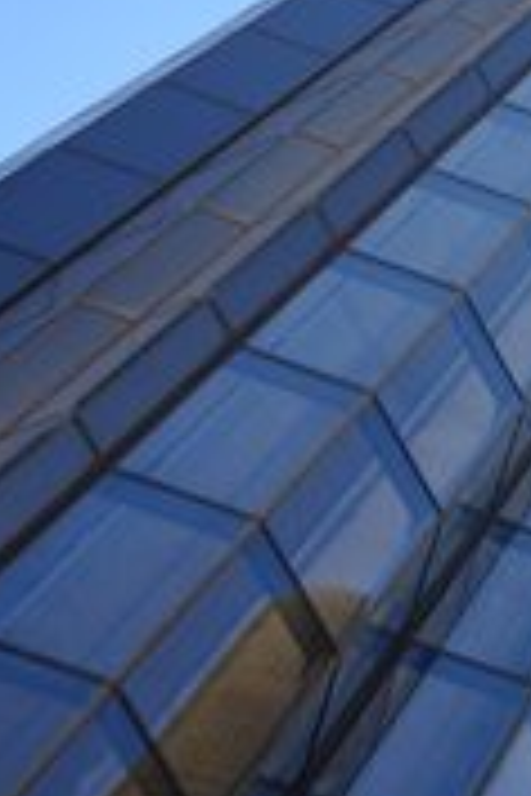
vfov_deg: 16.1
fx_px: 2803
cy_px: 252
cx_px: 1080
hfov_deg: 10.0
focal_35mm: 127
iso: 200
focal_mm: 25
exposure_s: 1/160
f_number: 6.3
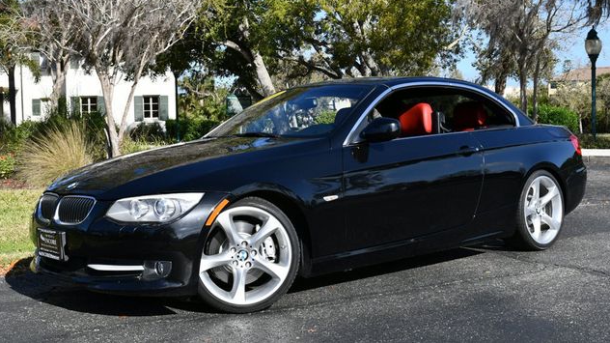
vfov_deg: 23.4
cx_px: 304
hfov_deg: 40.6
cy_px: 137
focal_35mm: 51
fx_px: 825
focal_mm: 24
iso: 100
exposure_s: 1/320
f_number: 8
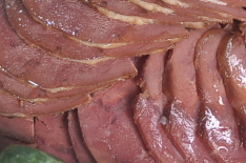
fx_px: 2237
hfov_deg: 6.3
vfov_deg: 4.2
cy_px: 3
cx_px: 103
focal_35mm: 328
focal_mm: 50
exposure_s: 1/160
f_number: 2
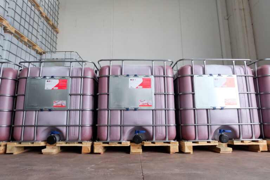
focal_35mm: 24
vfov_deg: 53.1
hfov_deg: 73.7
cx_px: 135
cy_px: 90
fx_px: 180
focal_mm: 16
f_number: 3.5
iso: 2000
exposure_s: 1/320
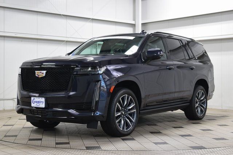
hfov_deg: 35.0
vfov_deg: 23.8
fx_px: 369
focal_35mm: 57
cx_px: 116
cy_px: 78
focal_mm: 38
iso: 560
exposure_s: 1/15
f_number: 6.3
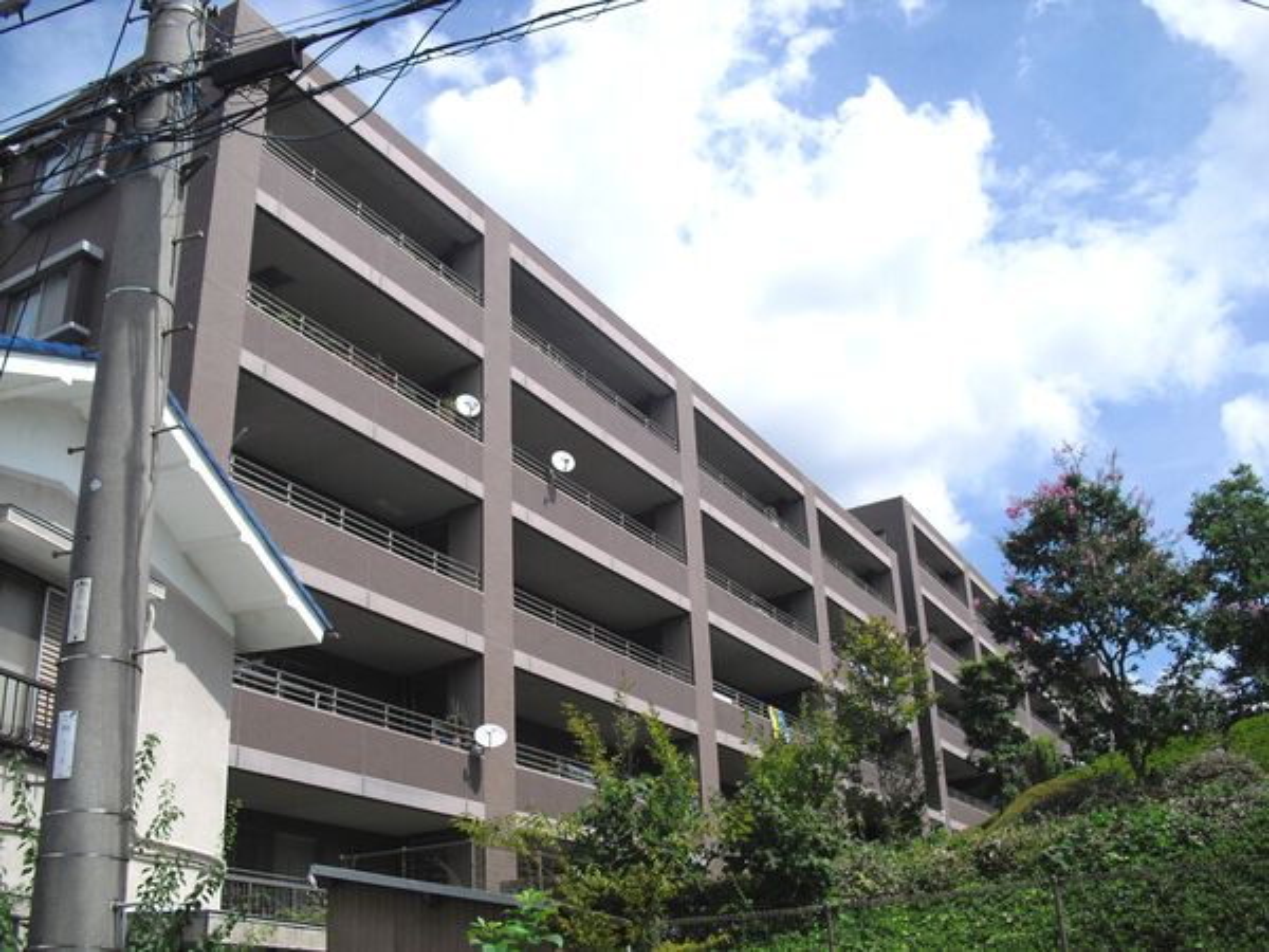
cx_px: 634
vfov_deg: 39.7
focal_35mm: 36
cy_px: 476
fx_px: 1320
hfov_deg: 51.4
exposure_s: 1/250
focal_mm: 6.3
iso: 64
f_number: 7.8
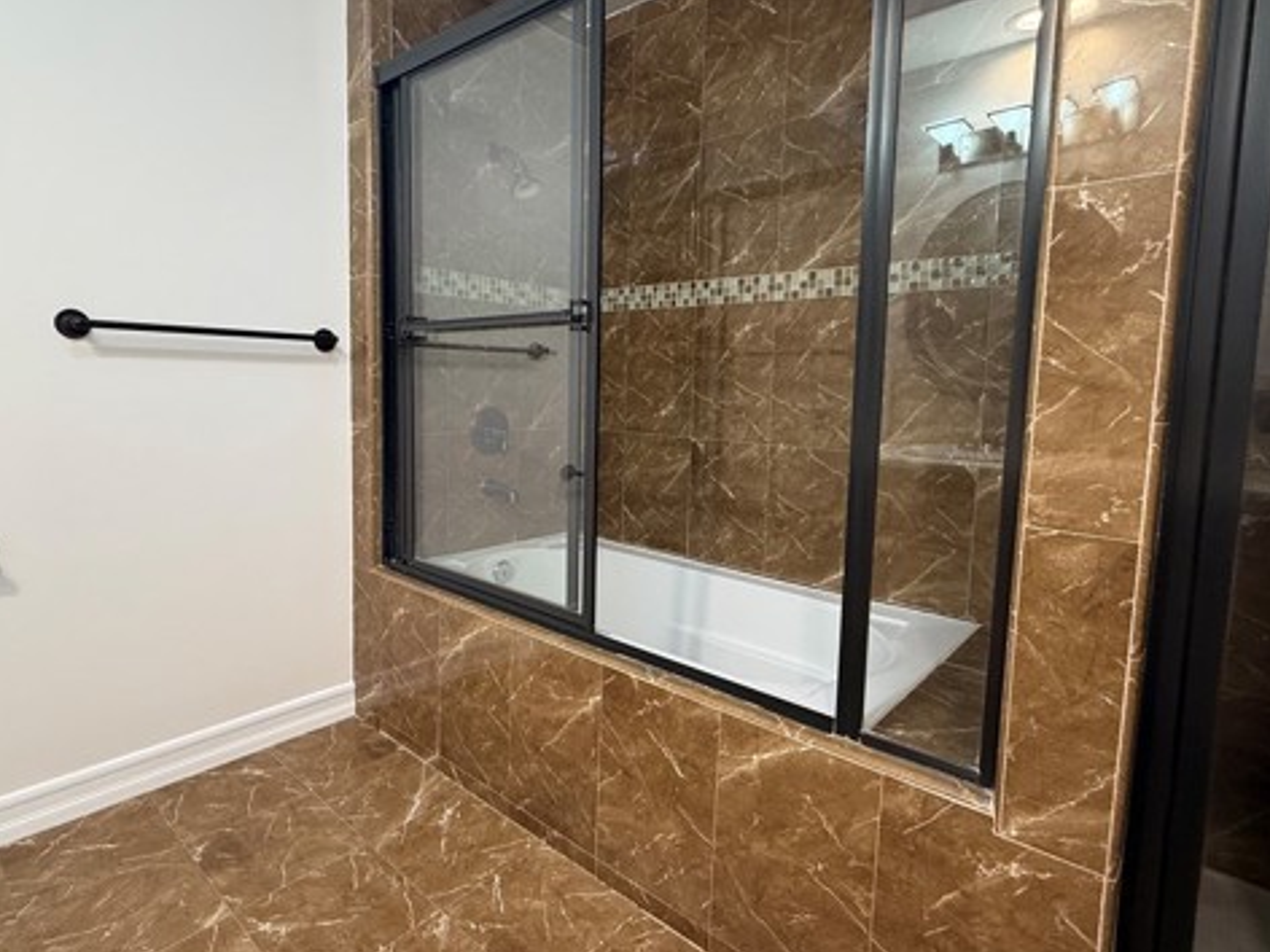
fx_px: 697
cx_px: 613
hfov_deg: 84.6
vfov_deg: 68.6
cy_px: 446
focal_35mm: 19
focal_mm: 2.22
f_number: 2.2
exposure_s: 1/120
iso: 200
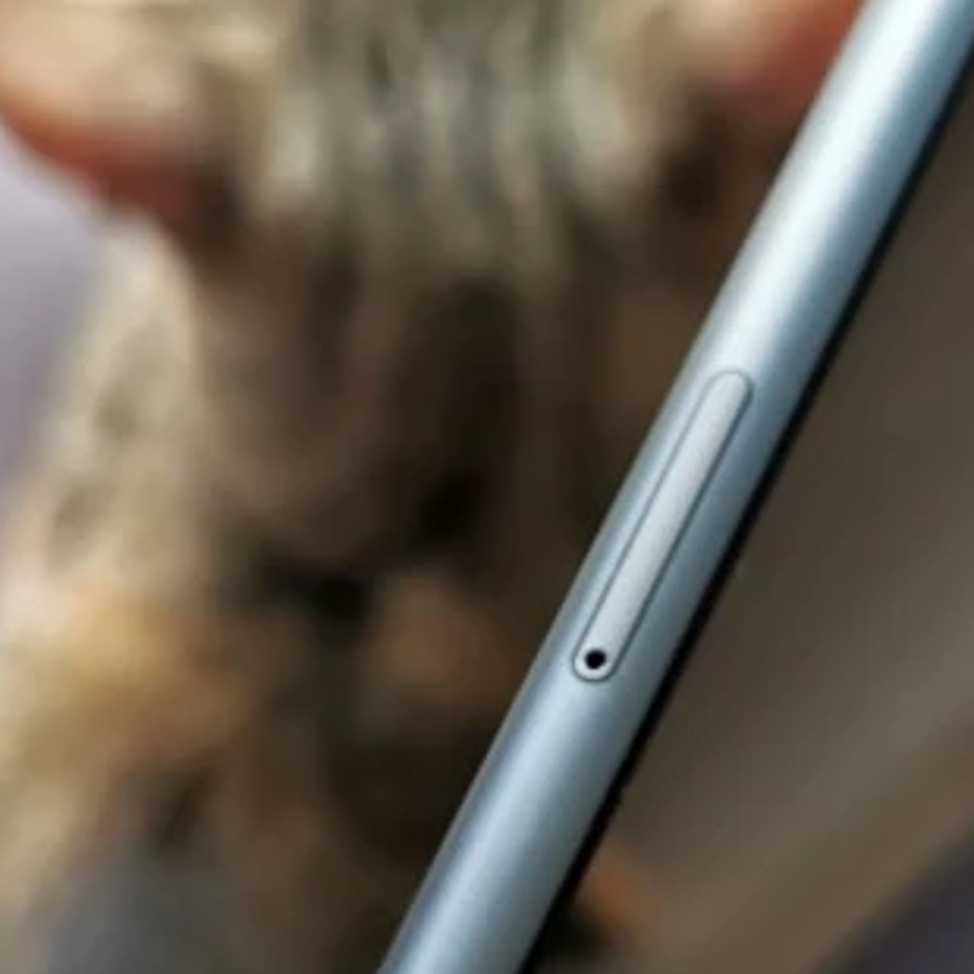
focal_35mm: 89
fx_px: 2833
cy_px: 591
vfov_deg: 19.5
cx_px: 638
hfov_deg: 19.5
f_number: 1.6
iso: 50
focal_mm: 5.56
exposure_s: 1/99.9
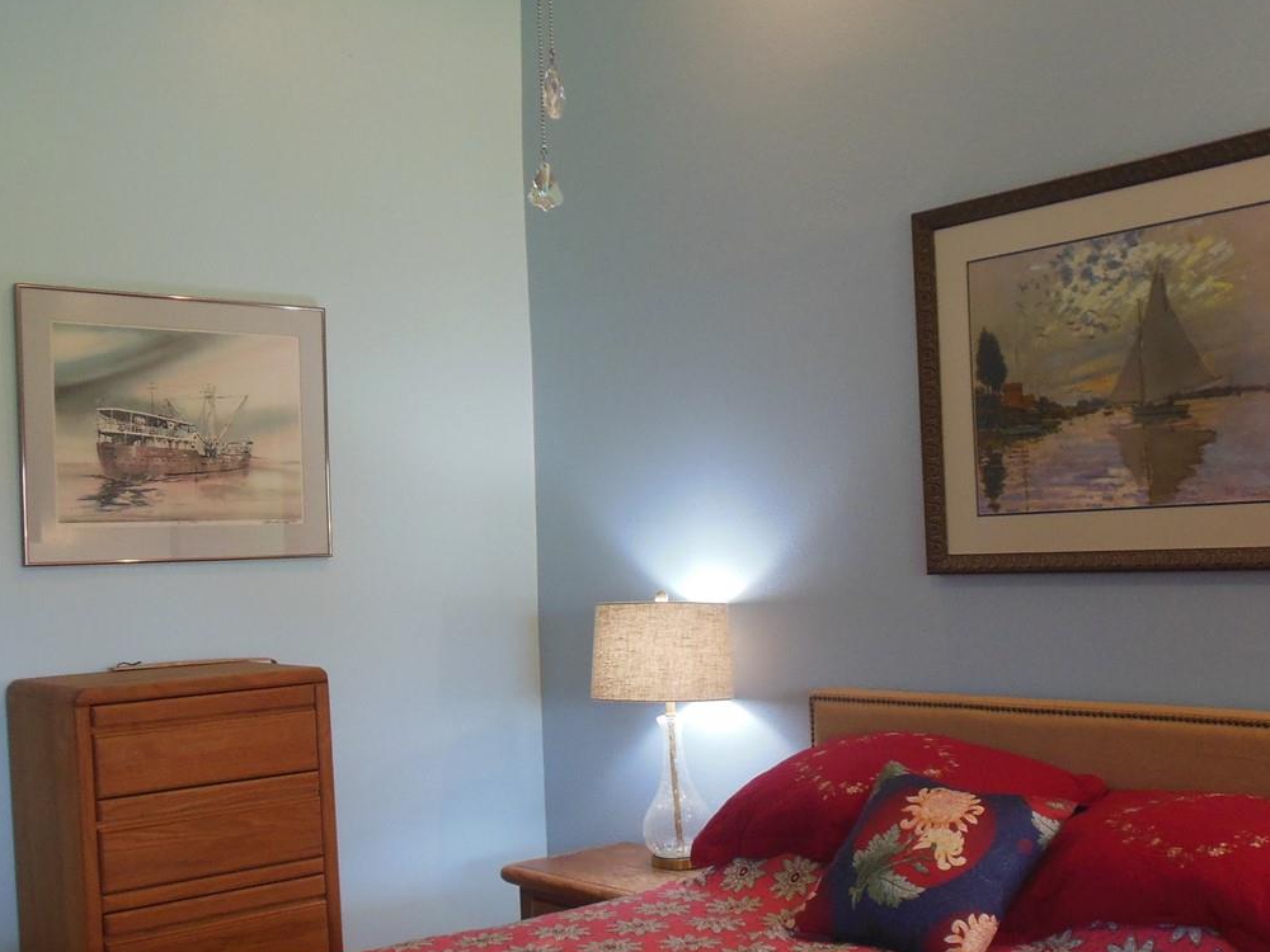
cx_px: 605
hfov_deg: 46.8
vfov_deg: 35.8
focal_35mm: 40
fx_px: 1468
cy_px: 566
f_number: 3.2
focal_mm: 4.5
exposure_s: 1/30
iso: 200
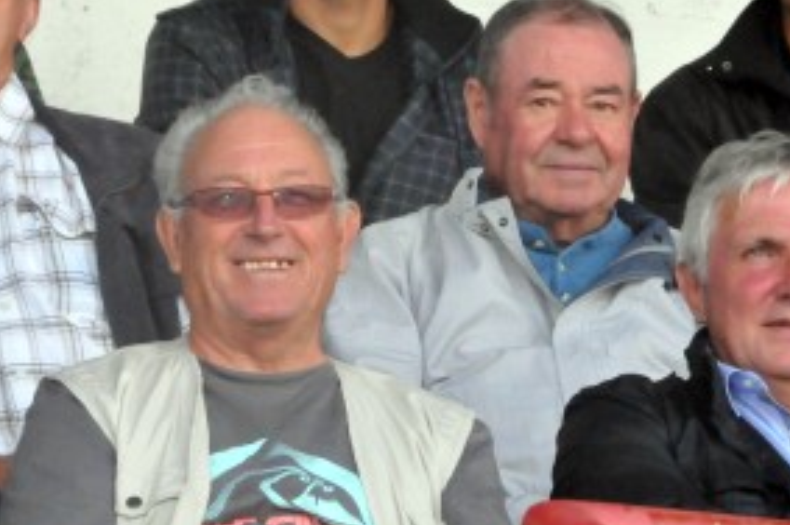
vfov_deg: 2.8
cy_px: 200
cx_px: 301
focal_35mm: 482
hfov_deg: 4.3
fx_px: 10565
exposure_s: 1/250
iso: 3200
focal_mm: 130
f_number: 16
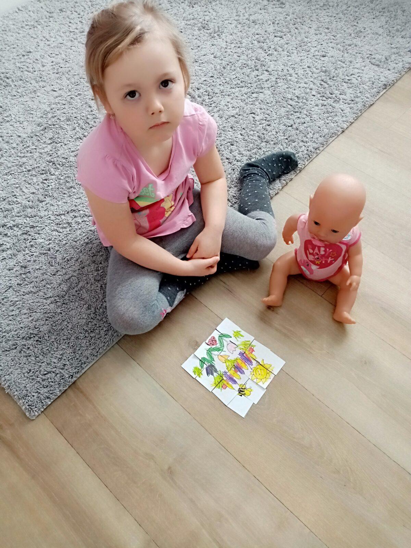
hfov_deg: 53.1
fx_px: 412
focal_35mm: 26
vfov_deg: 67.3
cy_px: 274
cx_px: 206
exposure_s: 1/33.3
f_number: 1.8
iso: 229
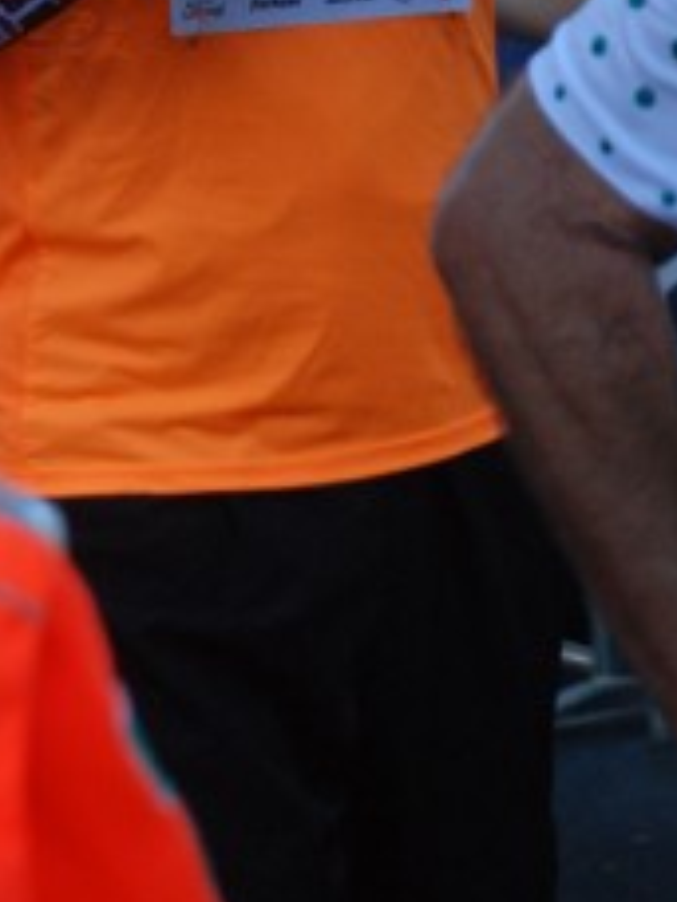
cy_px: -269
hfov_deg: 5.2
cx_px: 224
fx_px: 7439
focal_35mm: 285
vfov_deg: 6.9
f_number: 5.6
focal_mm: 75
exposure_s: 1/400
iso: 1000
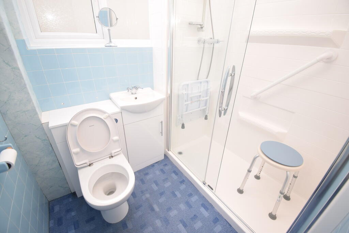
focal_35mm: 15
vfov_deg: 77.3
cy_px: 116
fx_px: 145
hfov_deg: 100.4
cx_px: 174
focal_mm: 10
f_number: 5
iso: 400
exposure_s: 1/100
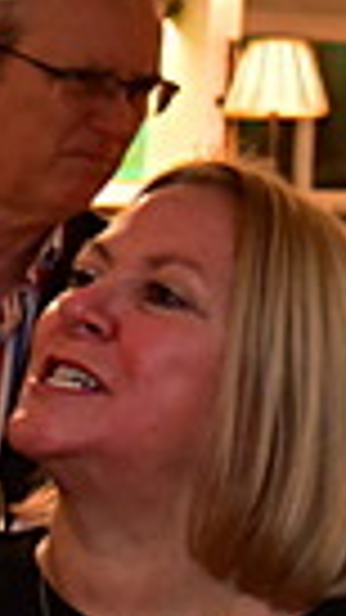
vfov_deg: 7.3
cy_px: 623
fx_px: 4782
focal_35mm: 293
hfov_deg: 3.9
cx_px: -993
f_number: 5.6
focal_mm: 48
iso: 1600
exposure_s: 1/50
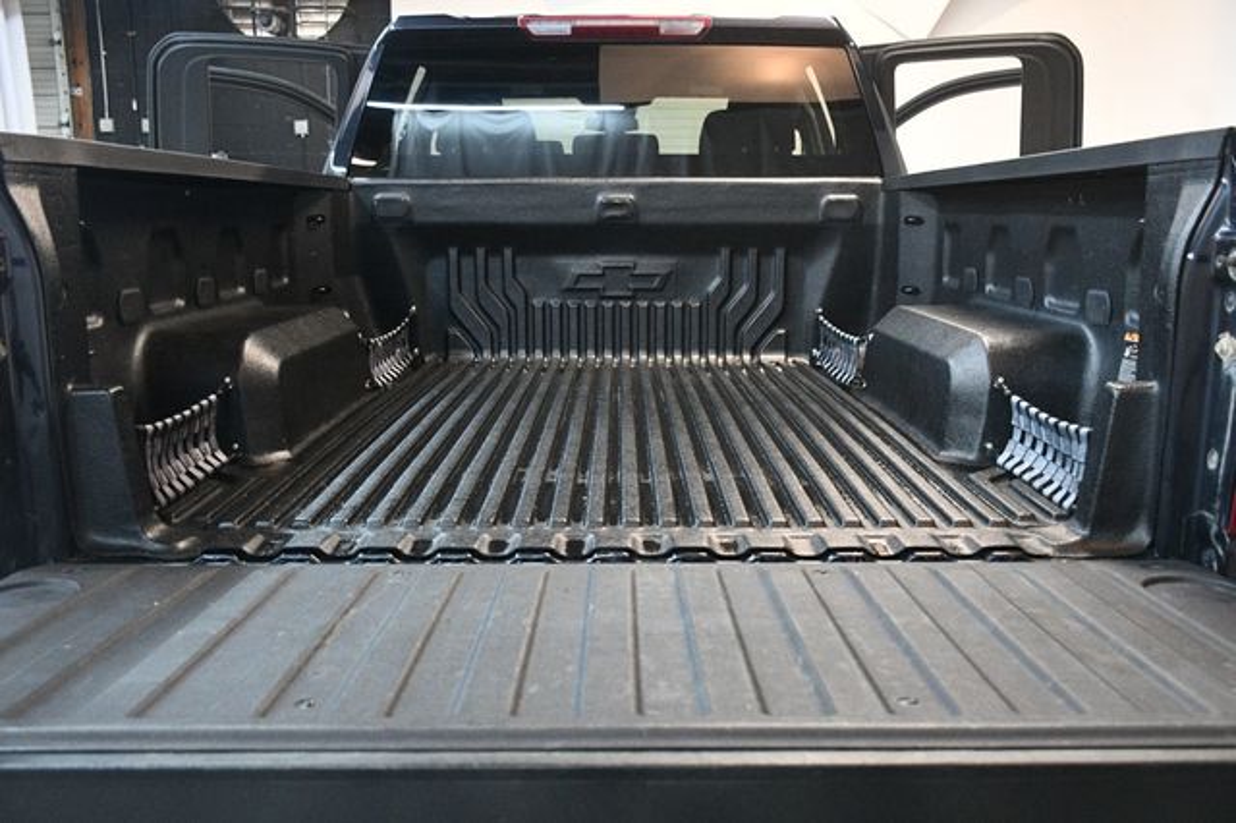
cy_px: 412
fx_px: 1132
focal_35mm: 33
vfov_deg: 39.9
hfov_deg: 57.2
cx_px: 618
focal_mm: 22
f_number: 3.5
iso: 3200
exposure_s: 1/80
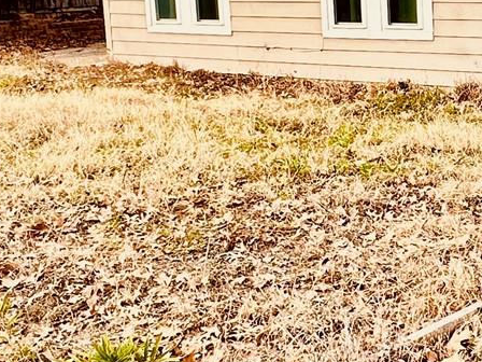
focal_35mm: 64
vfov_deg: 22.6
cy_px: 73
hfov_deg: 28.1
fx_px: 891
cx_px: 500
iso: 40
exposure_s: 1/416
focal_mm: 2.22
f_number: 2.2
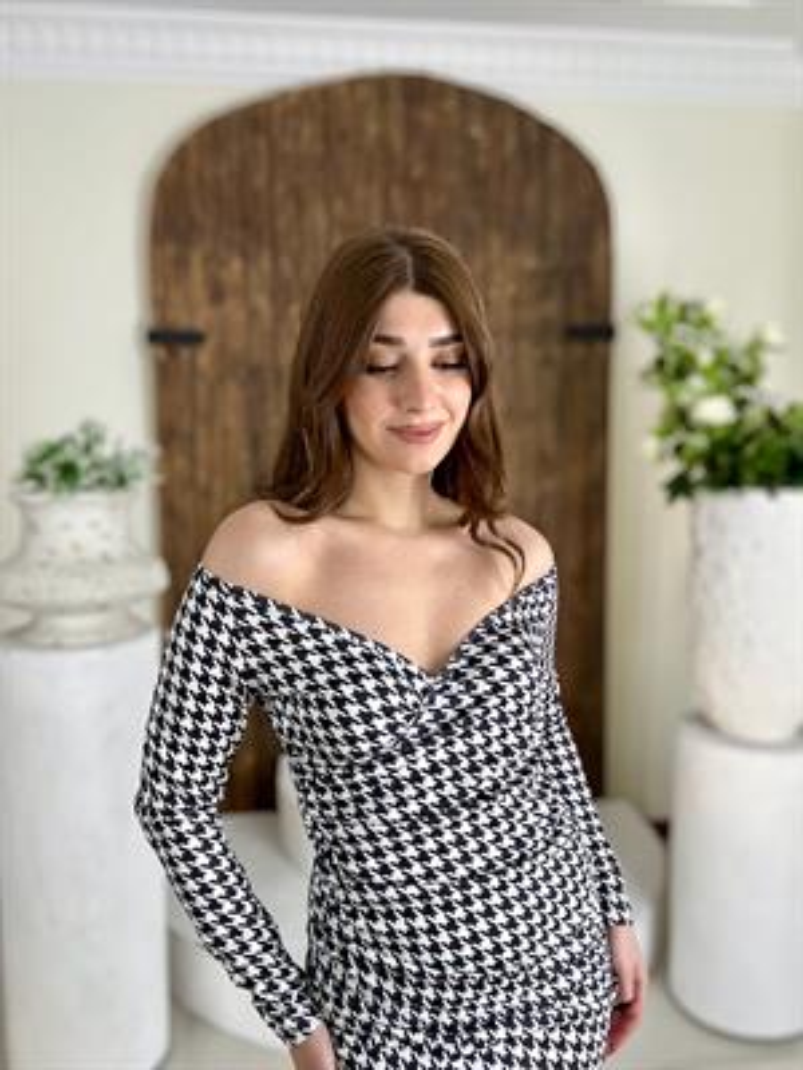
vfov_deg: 60.0
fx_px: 928
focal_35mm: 30
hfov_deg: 46.8
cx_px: 402
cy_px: 535
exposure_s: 1/100
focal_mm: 2.69
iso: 25
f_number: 1.9
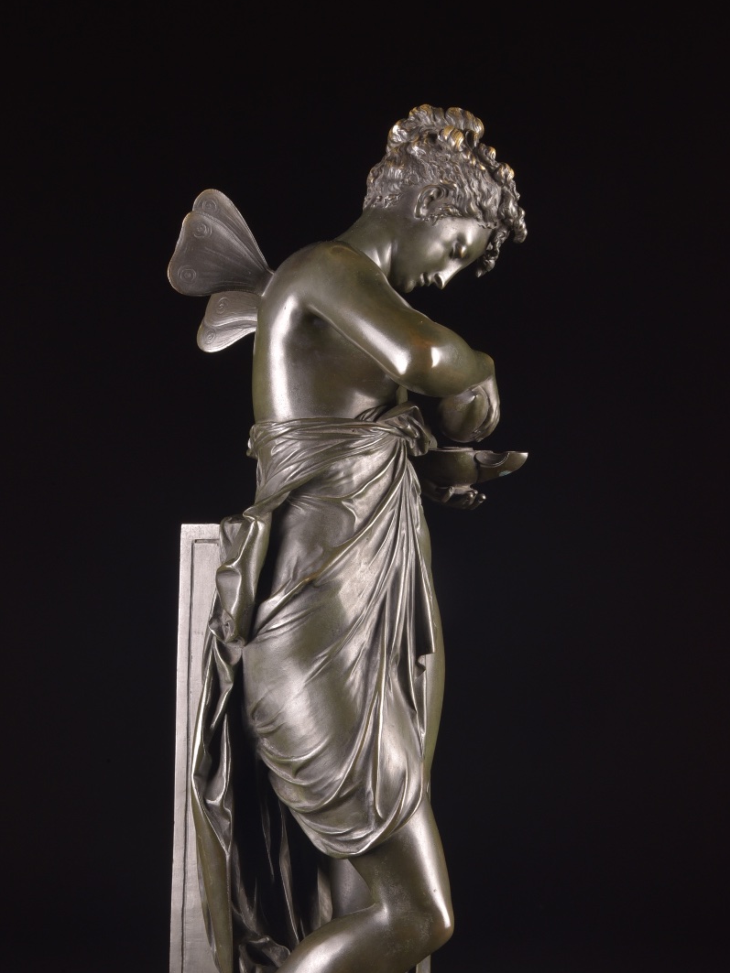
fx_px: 3206
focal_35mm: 114
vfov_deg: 17.3
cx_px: 366
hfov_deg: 13.0
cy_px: 499
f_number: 20
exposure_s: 1/125
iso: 400
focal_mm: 105
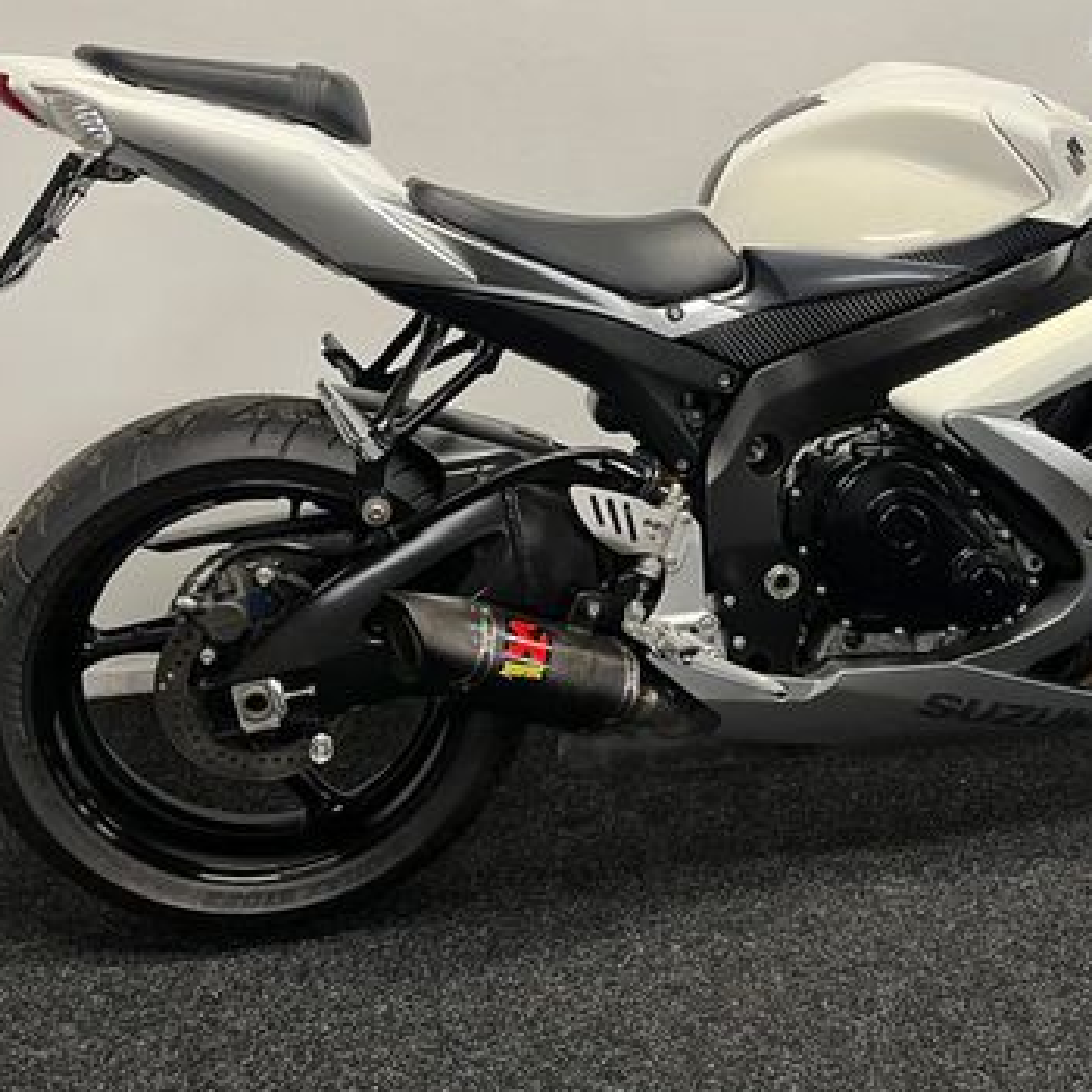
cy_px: 437
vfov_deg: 39.9
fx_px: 1499
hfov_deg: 39.6
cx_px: 721
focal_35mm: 42
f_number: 1.6
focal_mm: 5.1
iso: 80
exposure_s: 1/50
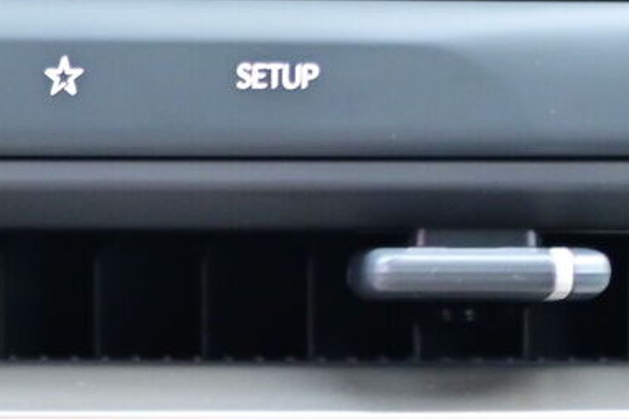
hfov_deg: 5.5
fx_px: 6566
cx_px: -194
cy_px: 672
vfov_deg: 3.6
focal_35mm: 376
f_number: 2
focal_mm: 50
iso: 400
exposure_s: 1/60
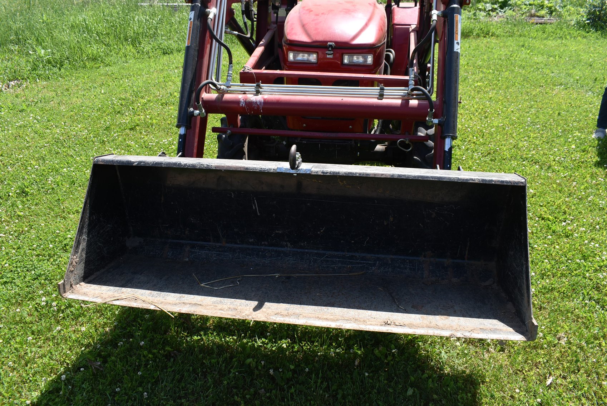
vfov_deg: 48.0
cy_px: 203
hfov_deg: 67.3
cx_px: 304
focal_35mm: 27
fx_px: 456
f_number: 8
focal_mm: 18
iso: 180
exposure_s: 1/250
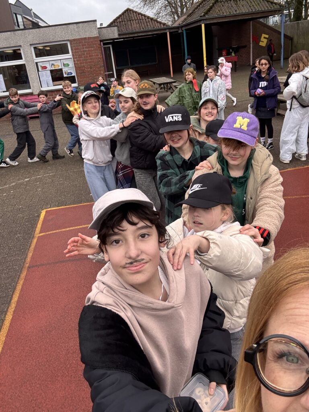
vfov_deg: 60.0
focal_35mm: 30
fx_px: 357
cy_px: 206
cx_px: 154
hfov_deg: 46.8
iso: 20
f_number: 1.9
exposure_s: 1/163
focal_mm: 2.69
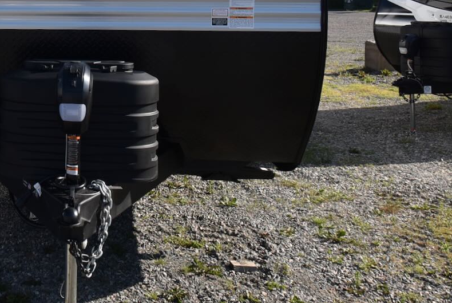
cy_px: 21
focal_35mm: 41
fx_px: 515
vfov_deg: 31.0
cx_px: 65
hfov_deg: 44.1
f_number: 10
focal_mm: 12
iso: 200
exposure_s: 1/400
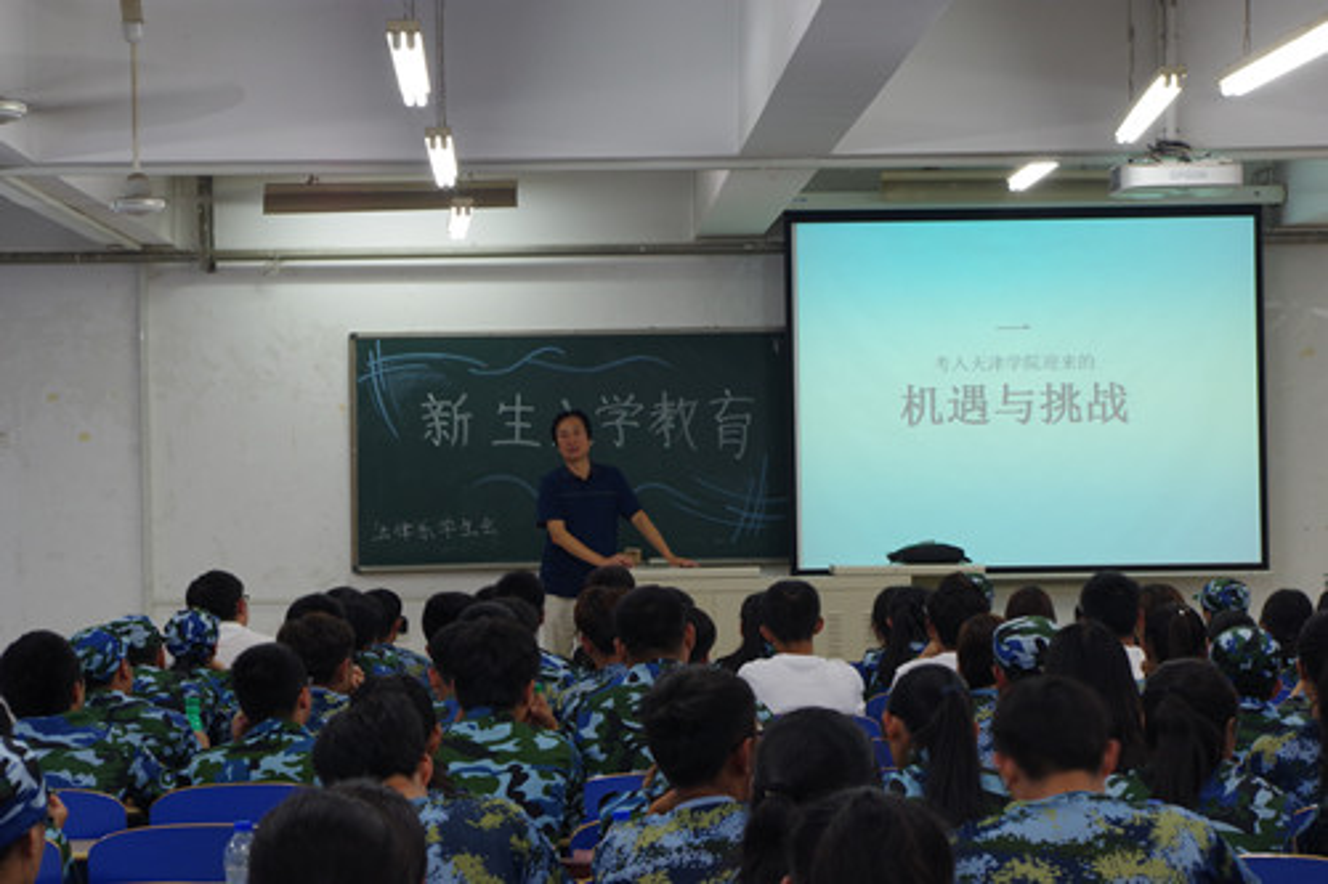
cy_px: 442
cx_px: 664
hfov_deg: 24.8
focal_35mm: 82
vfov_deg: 16.6
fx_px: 3024
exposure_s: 1/13
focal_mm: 55
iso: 800
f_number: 11
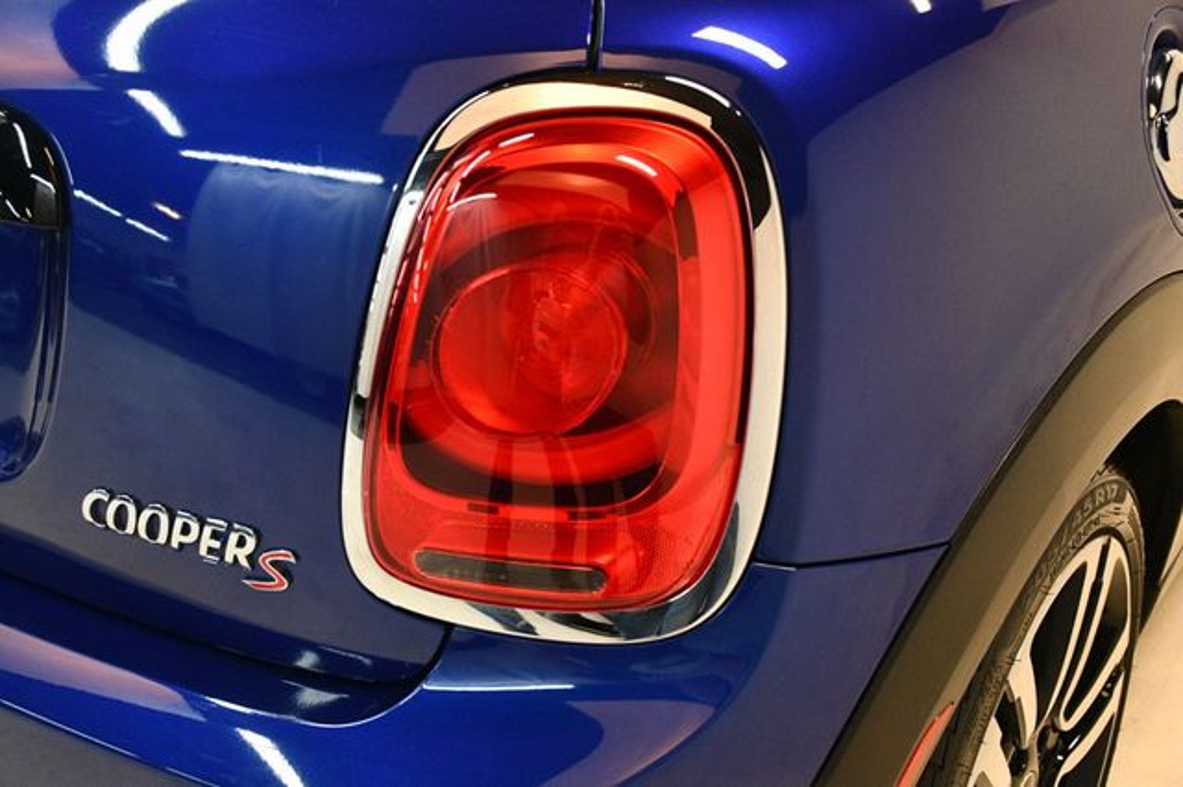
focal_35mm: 48
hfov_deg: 41.1
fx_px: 1576
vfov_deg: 28.0
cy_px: 394
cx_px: 592
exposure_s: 1/125
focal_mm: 32
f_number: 4
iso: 2500
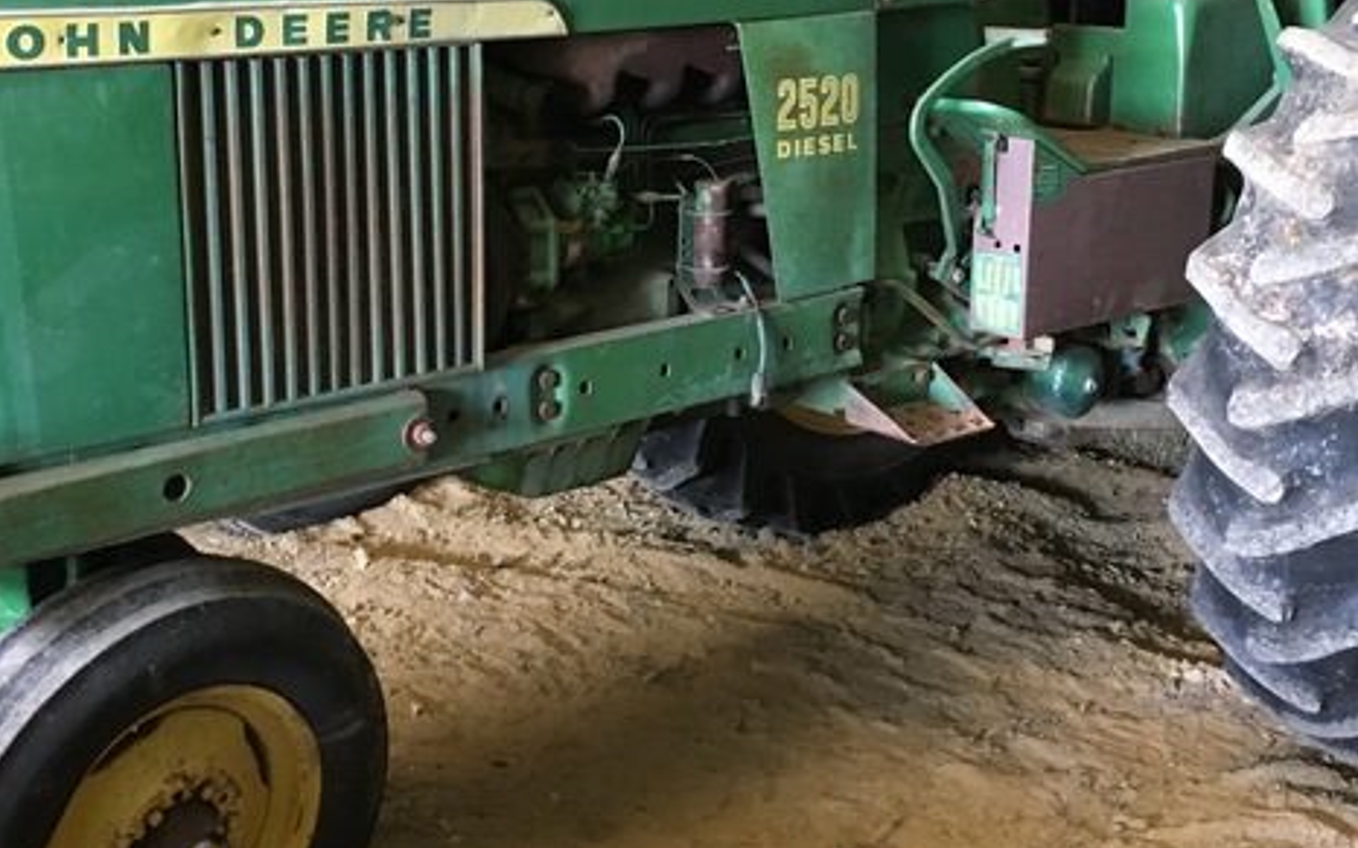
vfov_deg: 25.3
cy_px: 332
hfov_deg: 39.6
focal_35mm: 51
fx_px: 1887
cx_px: 654
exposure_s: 1/24
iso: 200
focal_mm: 4.15
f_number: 2.2
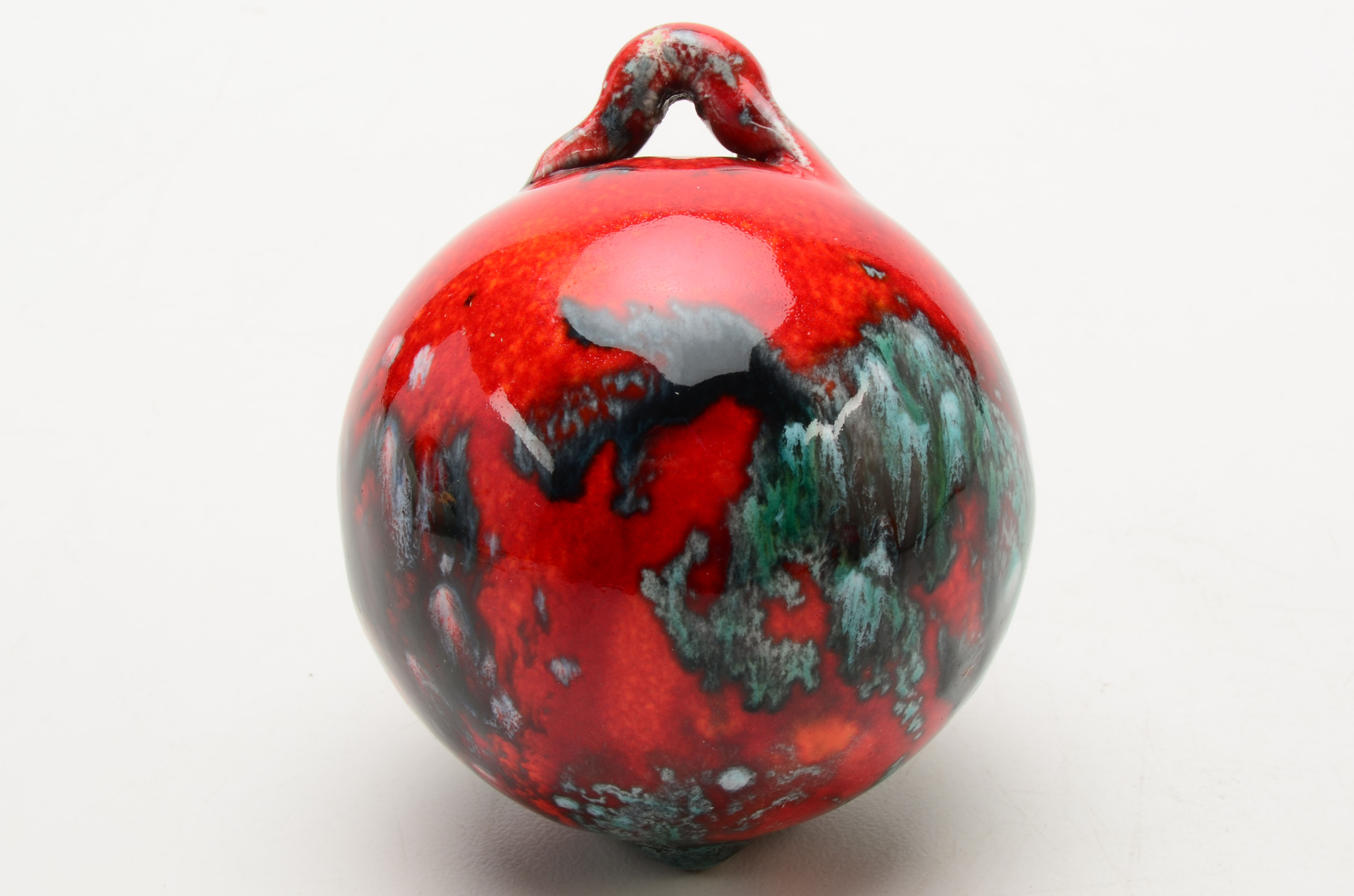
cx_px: 677
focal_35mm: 82
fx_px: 3096
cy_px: 448
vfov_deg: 16.5
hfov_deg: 24.7
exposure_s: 1/160
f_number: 22
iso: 100
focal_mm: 55
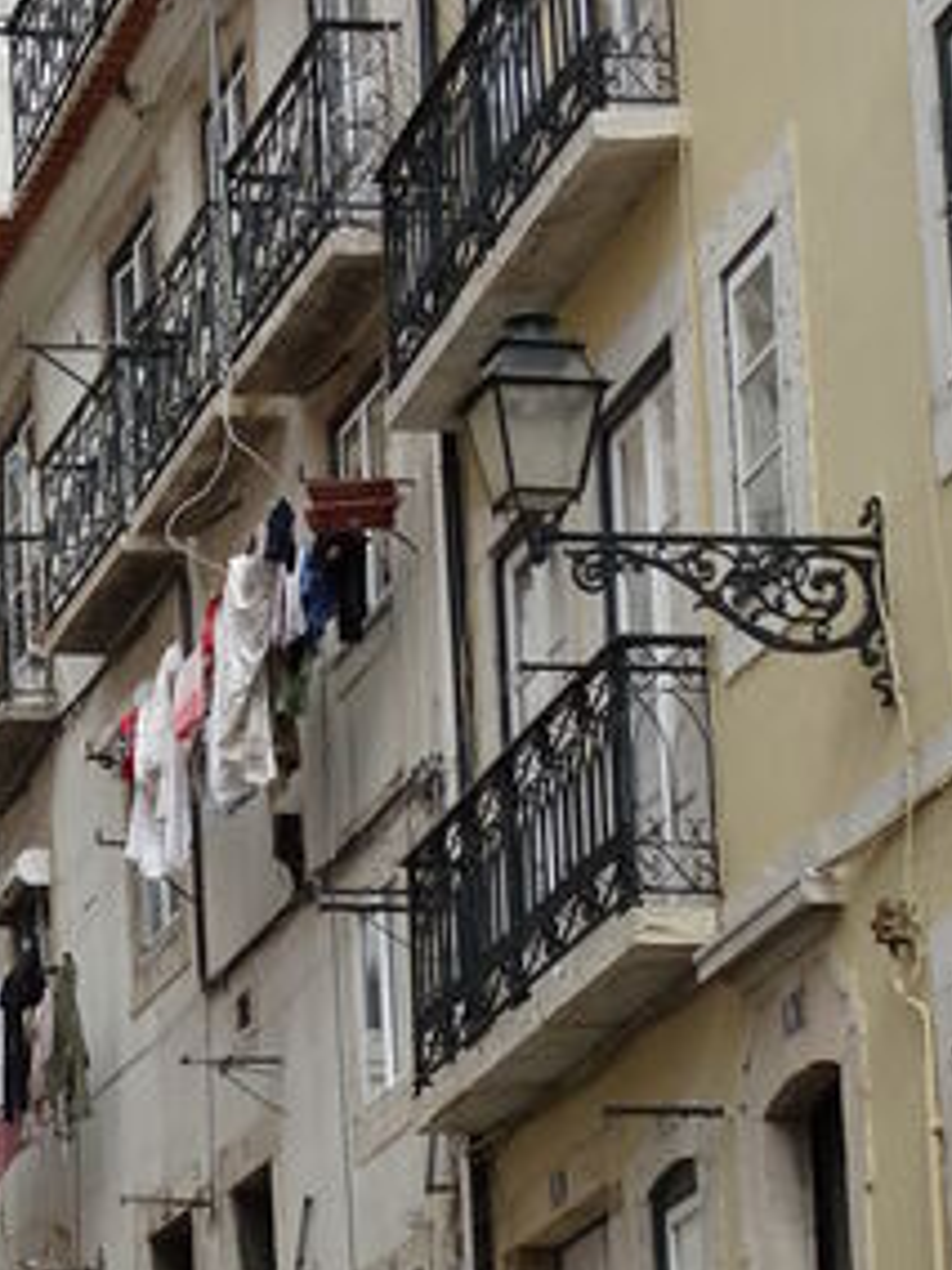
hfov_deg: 9.2
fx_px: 5794
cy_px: 885
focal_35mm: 158
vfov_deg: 12.5
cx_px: -291
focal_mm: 9.52
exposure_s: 1/320
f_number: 4.5
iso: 80
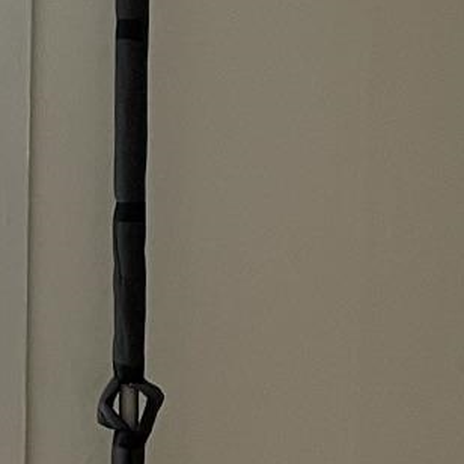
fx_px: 2320
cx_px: -327
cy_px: 527
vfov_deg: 11.2
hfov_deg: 10.8
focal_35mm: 153
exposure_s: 1/67
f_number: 1.6
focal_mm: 4.2
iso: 125
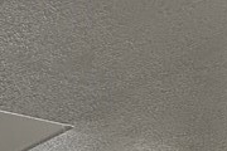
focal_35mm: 83
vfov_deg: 12.1
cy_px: 393
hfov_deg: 20.4
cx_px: -130
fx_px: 523
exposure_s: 1/185
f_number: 2.2
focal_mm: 2.22
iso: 64
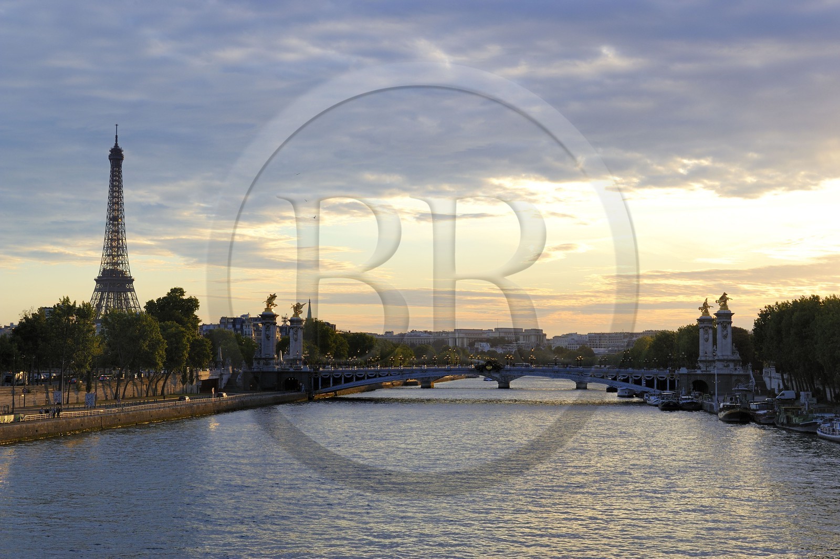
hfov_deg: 32.4
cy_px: 280
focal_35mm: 62
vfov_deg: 21.9
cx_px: 420
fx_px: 1445
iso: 400
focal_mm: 62
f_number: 11
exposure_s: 1/160
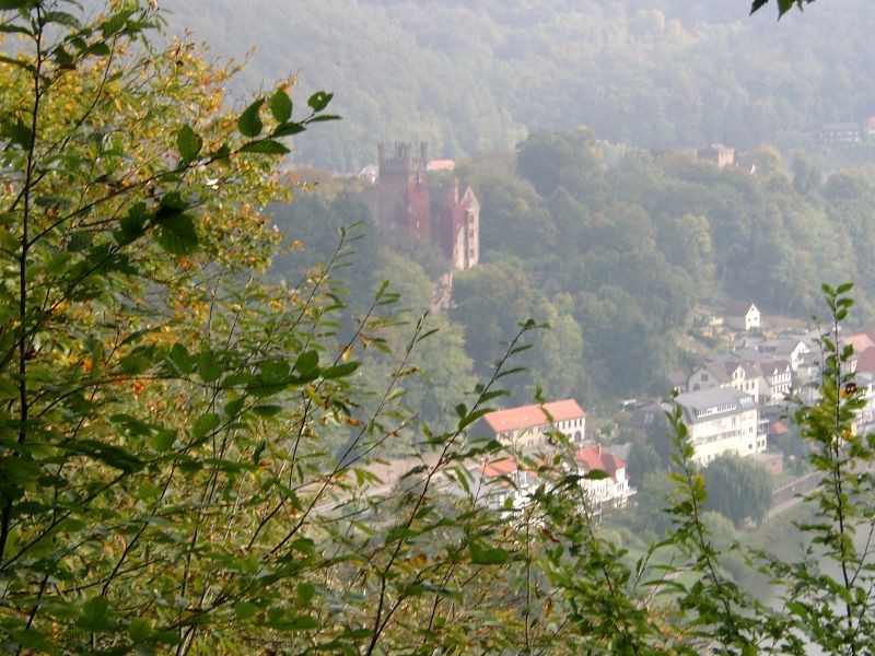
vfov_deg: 14.8
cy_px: 328
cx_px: 438
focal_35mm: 100
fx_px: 2528
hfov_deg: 19.6
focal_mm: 20.74
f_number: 4
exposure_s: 1/203
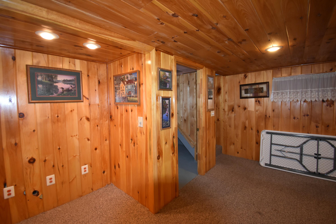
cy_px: 112
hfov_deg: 100.4
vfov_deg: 77.3
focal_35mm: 15
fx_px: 140
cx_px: 168
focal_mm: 10
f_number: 4.5
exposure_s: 1/60
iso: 1122
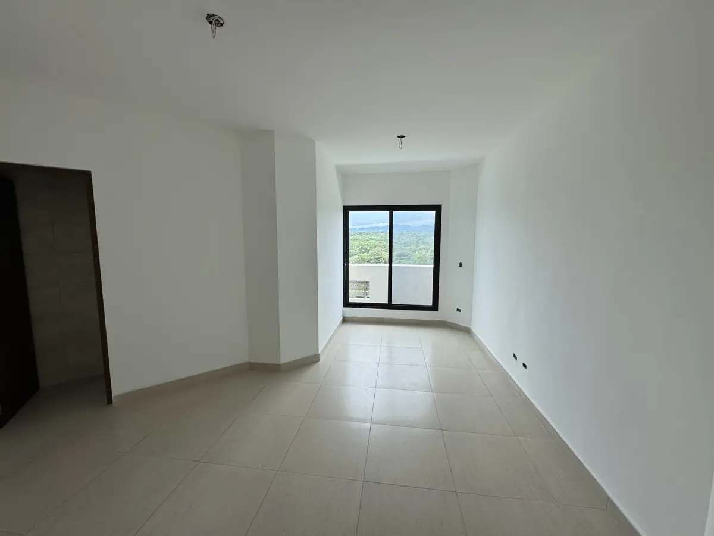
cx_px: 357
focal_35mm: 14
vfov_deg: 85.7
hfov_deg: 102.1
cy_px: 268
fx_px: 289
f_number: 2.2
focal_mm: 2.22
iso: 40
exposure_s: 1/210
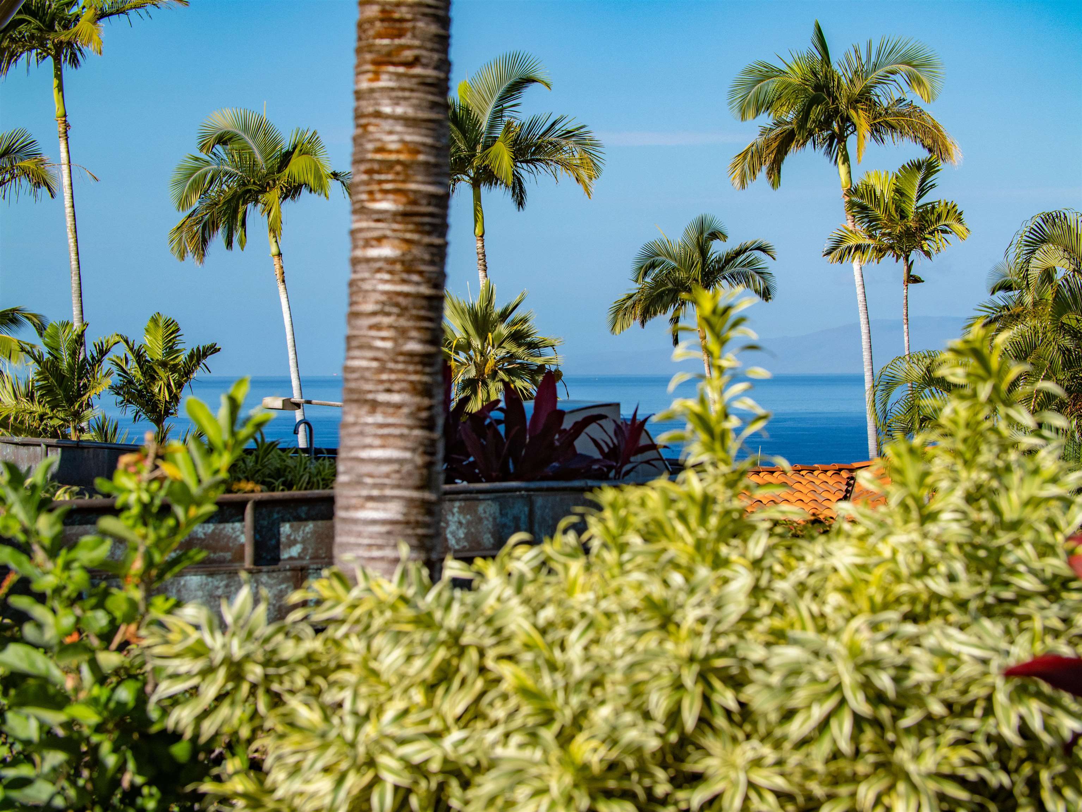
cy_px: 406
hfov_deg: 14.7
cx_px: 541
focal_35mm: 134
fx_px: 4190
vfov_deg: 11.1
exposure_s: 1/640
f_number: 5.6
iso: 400
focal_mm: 67
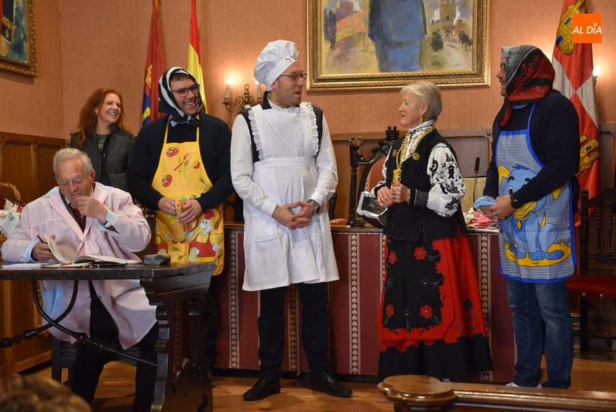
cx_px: 308
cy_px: 206
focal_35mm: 60
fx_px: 1028
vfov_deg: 22.7
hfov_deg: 33.4
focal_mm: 40
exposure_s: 1/60
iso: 720
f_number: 4.5
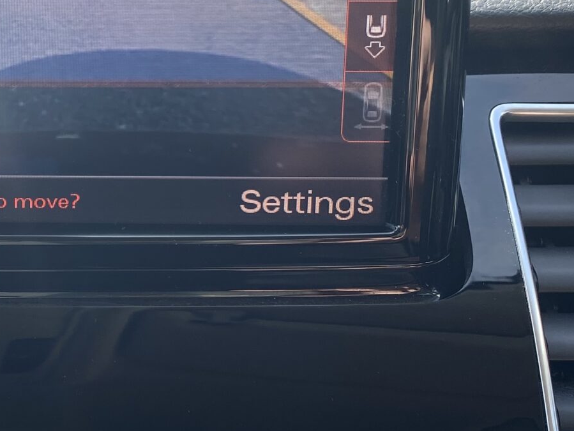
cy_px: 192
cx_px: -19
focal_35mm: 74
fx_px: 1228
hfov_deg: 24.9
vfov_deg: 19.9
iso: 32
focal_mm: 4.25
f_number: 1.8
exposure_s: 1/198
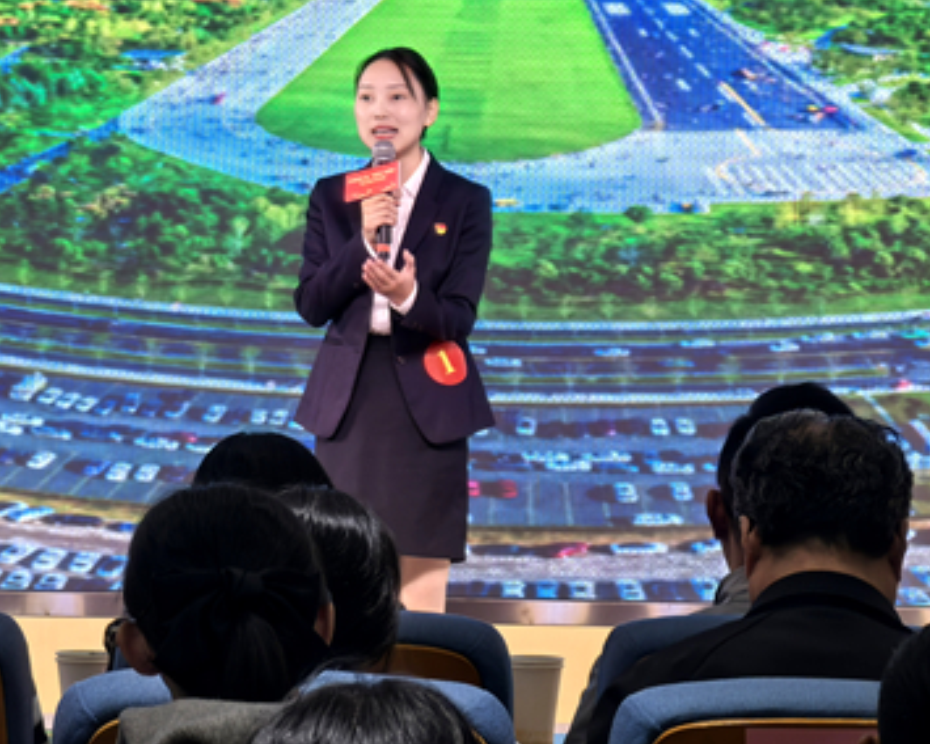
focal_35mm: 211
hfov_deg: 9.2
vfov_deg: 7.3
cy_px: 215
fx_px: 5808
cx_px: 382
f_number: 3
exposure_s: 1/60
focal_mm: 14.6
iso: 100
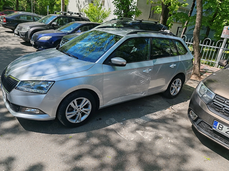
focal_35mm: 27
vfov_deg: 51.4
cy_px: 86
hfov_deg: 65.3
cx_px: 114
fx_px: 179
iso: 50
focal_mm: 6.12
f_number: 1.9
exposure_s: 1/660
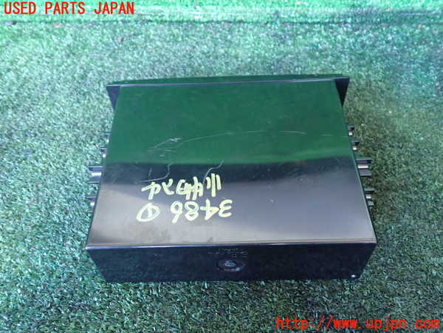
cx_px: 222
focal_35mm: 30
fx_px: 384
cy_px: 166
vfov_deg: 46.8
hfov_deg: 60.0
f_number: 2.3
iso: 800
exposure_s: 1/30
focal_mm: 5.4
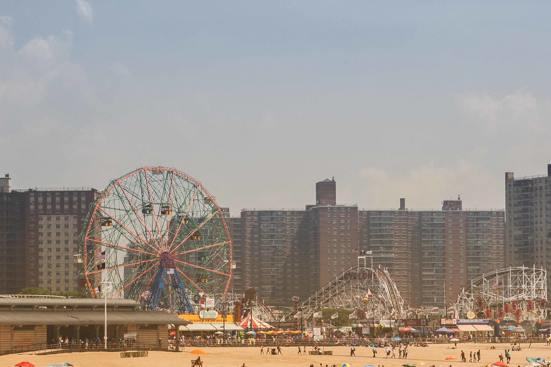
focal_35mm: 166
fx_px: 2541
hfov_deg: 12.4
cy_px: 228
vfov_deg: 8.3
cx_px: 346
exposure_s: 1/4000
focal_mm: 70
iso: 500
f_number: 5
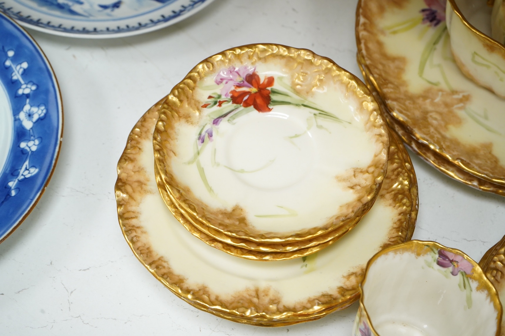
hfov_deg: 28.9
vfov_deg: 19.4
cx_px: 252
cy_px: 168
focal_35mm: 70
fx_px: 981
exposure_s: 1/80
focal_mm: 70
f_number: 8
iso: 2500
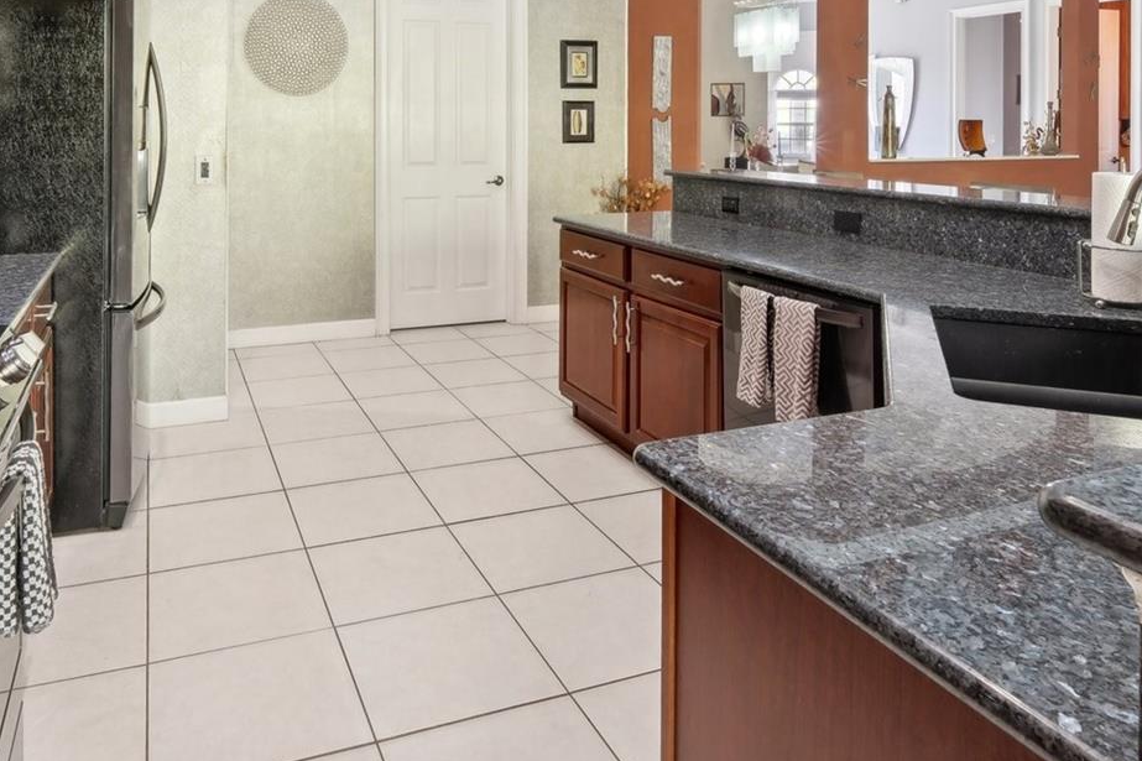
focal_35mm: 26
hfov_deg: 69.1
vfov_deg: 46.6
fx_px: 825
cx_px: 490
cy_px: 137
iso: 400
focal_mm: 10
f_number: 8
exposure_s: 1/5
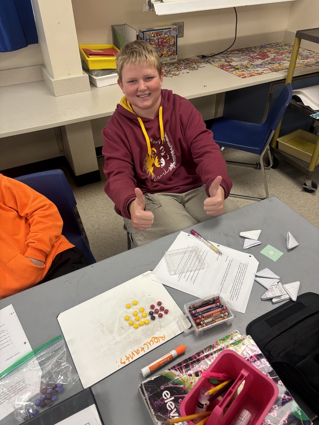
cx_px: 160
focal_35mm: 26
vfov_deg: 67.3
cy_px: 212
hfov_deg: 53.1
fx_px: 319
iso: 125
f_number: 1.6
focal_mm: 5.96
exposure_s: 1/120
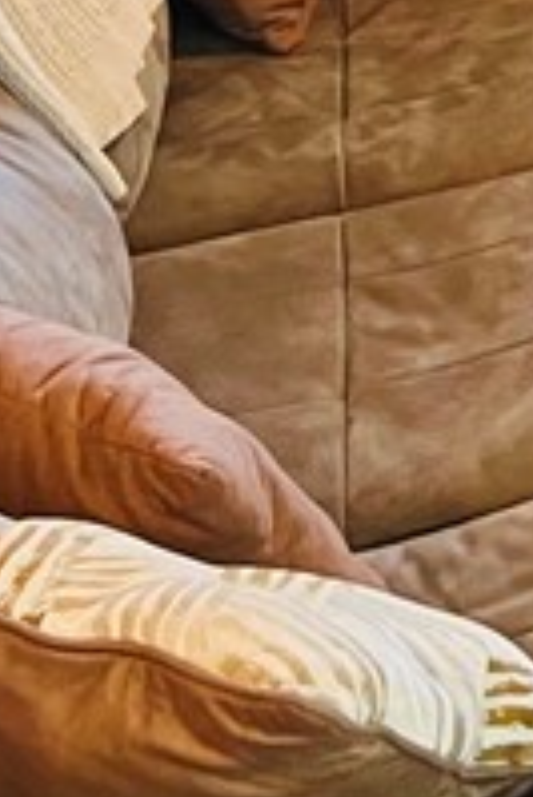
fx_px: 3081
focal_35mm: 139
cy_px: -533
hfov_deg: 8.6
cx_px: 1475
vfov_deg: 13.5
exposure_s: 1/60
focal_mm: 5.7
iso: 160
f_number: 1.5
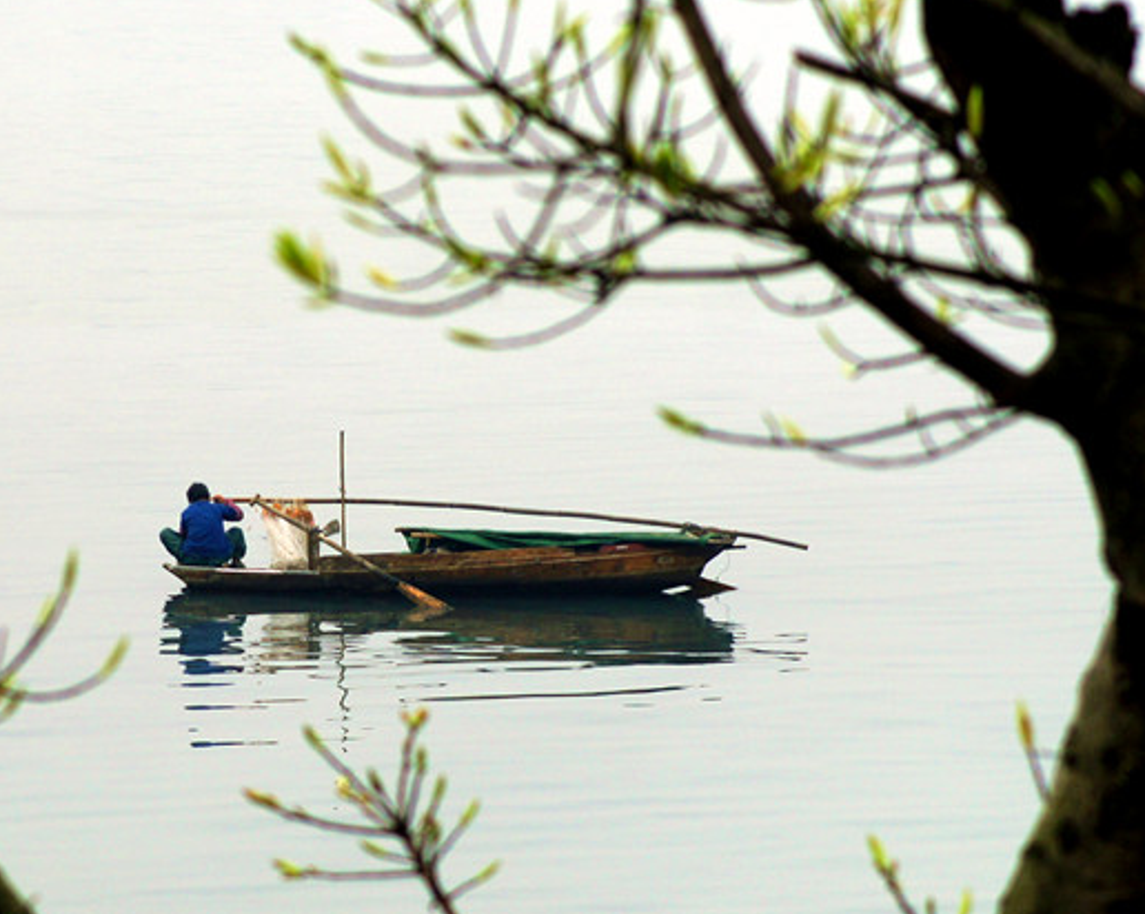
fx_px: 10159
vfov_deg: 5.2
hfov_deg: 6.5
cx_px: 446
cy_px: 512
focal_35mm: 300
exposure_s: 1/250
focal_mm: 110
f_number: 5.6
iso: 100
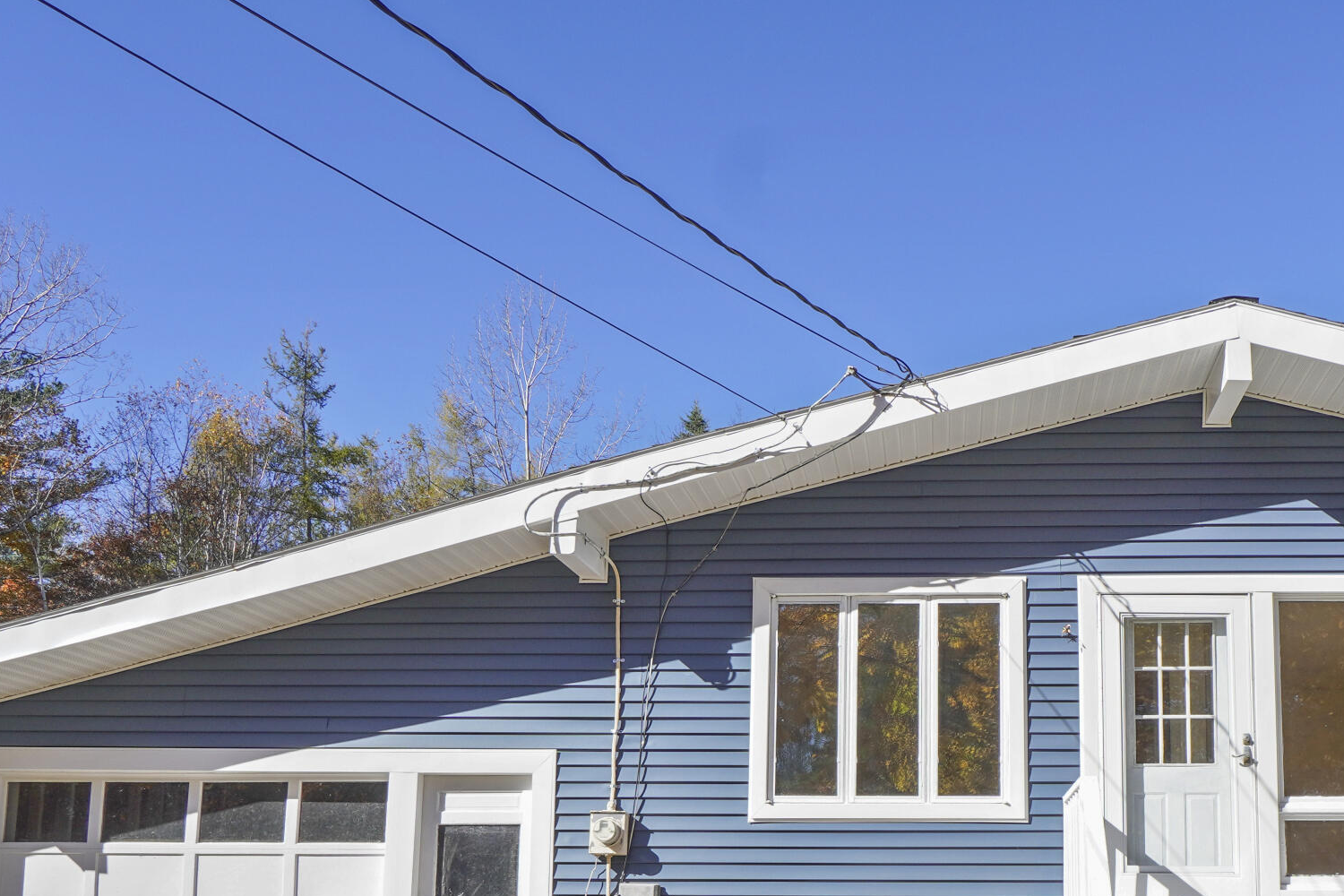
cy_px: 794
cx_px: 930
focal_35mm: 33
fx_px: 1232
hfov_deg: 55.6
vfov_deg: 37.5
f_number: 9
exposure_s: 1/160
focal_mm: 11
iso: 100
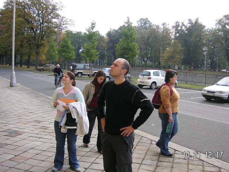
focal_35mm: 40
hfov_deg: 46.8
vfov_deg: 35.9
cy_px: 80
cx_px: 116
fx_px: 265
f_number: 2.8
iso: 50
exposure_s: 1/350
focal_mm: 6.1
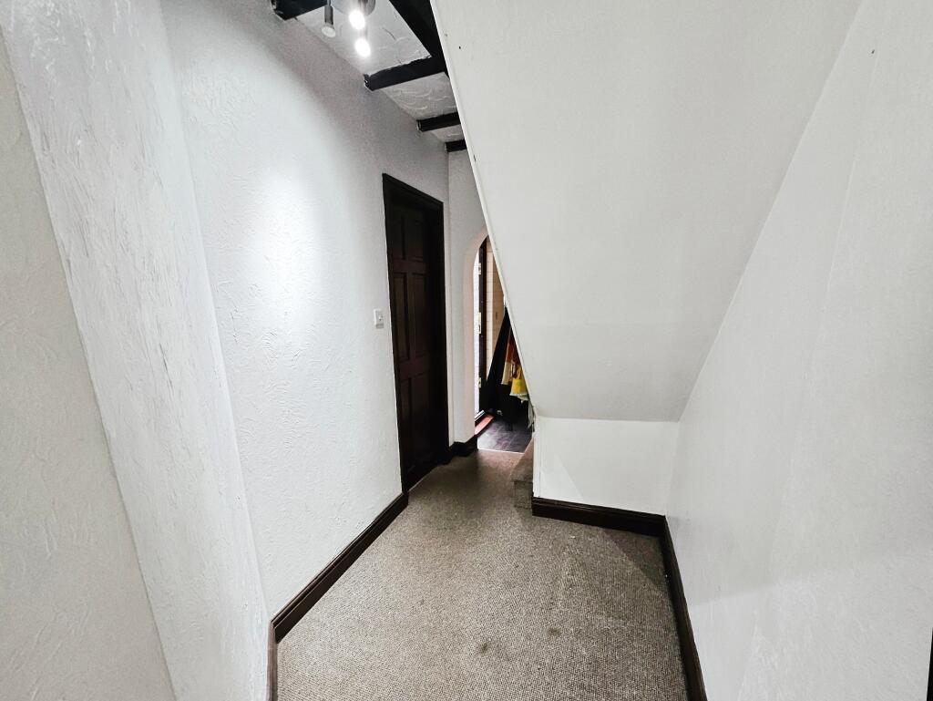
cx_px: 466
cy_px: 350
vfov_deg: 90.0
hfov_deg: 106.2
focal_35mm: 13
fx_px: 351
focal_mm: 1.7
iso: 250
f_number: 2.2
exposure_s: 1/50
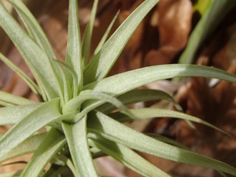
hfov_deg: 31.0
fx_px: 416
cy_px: 93
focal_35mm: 61
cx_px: 51
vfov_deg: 24.0
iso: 160
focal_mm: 6.64
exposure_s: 1/160
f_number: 4.7
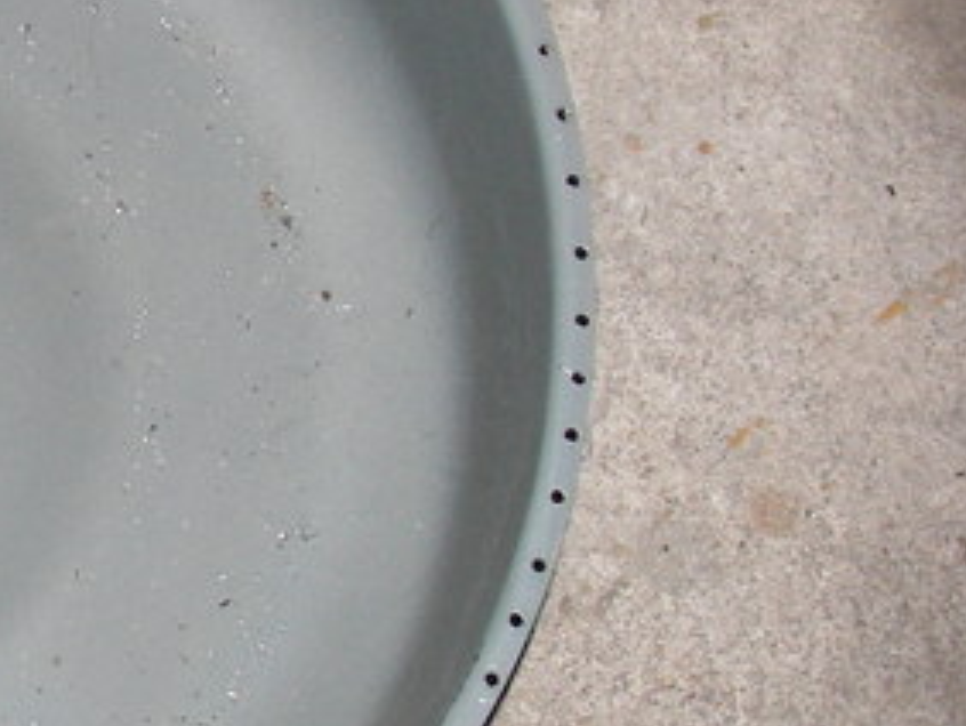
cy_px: 387
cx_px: -315
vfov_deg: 14.5
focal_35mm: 102
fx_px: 2849
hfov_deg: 17.9
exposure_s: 1/30
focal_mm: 6
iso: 100
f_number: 2.8
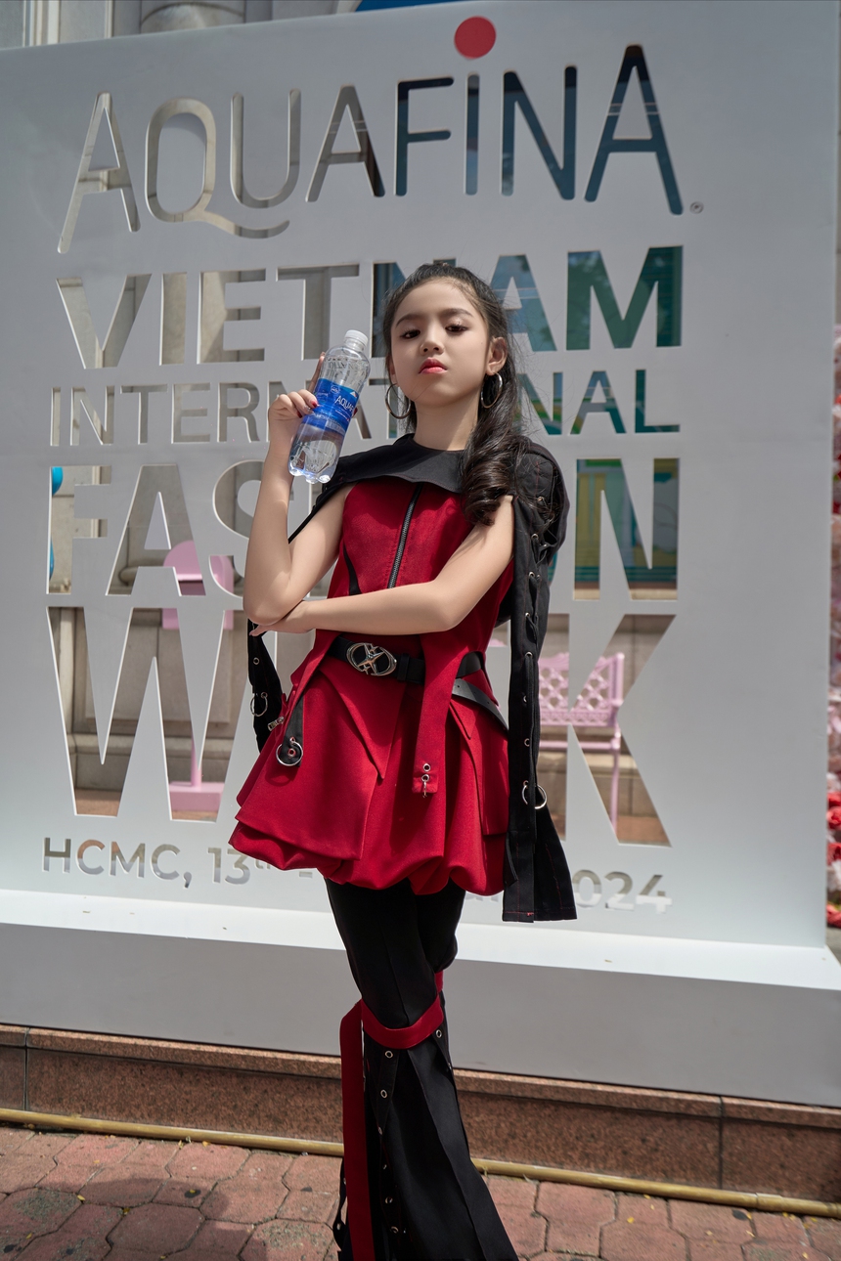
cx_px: 420
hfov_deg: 45.0
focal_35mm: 29
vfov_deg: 63.7
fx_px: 1016
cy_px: 630
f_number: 4
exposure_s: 1/800
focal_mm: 29
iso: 125
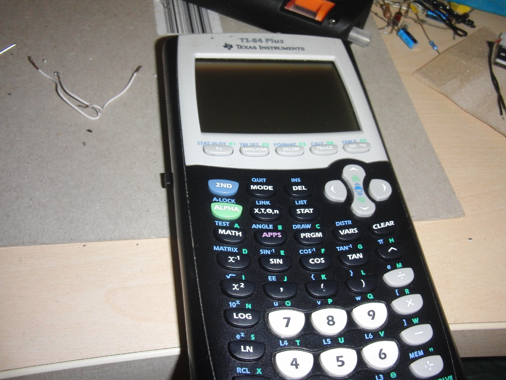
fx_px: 570
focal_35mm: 39
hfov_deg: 47.9
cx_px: 252
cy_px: 185
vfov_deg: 36.8
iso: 100
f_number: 3.9
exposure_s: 1/40
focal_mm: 6.66
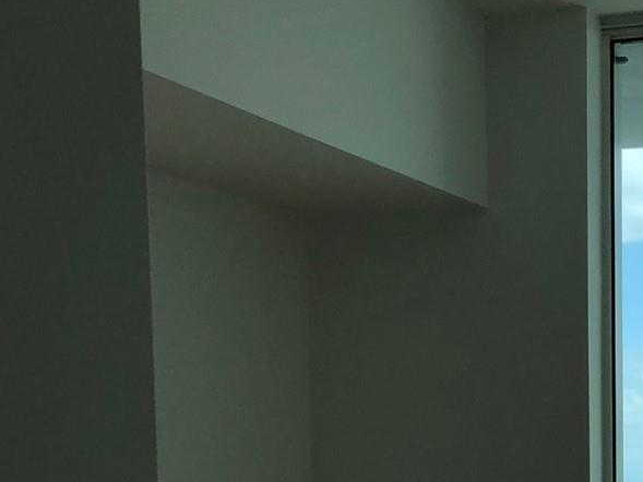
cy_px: 631
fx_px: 1412
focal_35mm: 76
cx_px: 742
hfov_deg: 23.7
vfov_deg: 18.1
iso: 20
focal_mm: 4
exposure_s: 1/972
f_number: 1.8
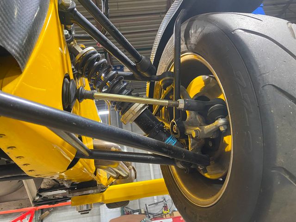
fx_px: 222
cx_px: 148
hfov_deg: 67.3
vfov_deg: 53.1
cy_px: 111
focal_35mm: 26
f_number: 1.8
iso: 400
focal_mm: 4.25
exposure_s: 1/60
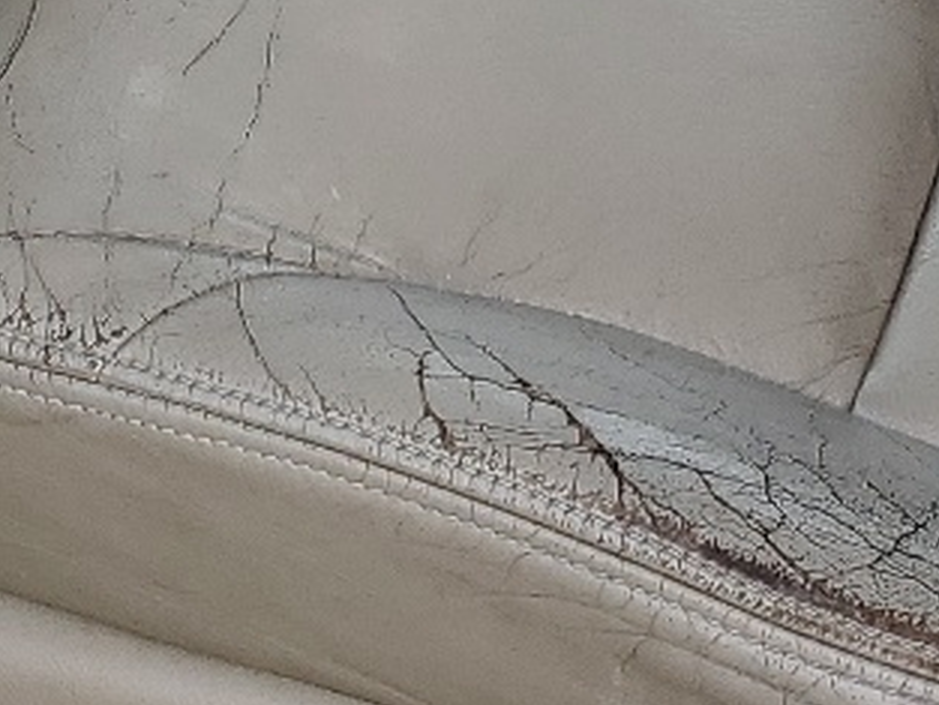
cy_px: -639
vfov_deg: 10.4
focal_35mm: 133
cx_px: 573
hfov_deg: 14.8
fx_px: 3609
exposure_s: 1/159
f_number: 1.5
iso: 50
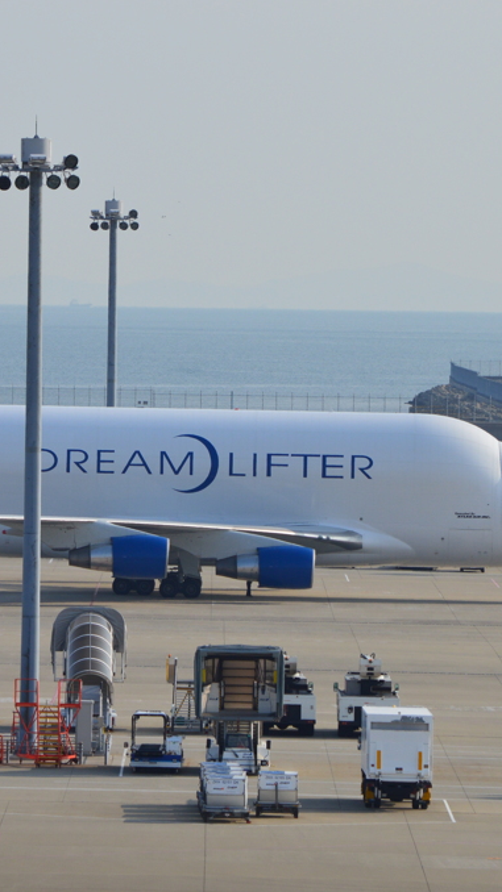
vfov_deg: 5.4
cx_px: 124
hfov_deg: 3.0
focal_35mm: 403
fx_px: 9544
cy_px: 446
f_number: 11
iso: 280
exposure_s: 1/500
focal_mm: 170
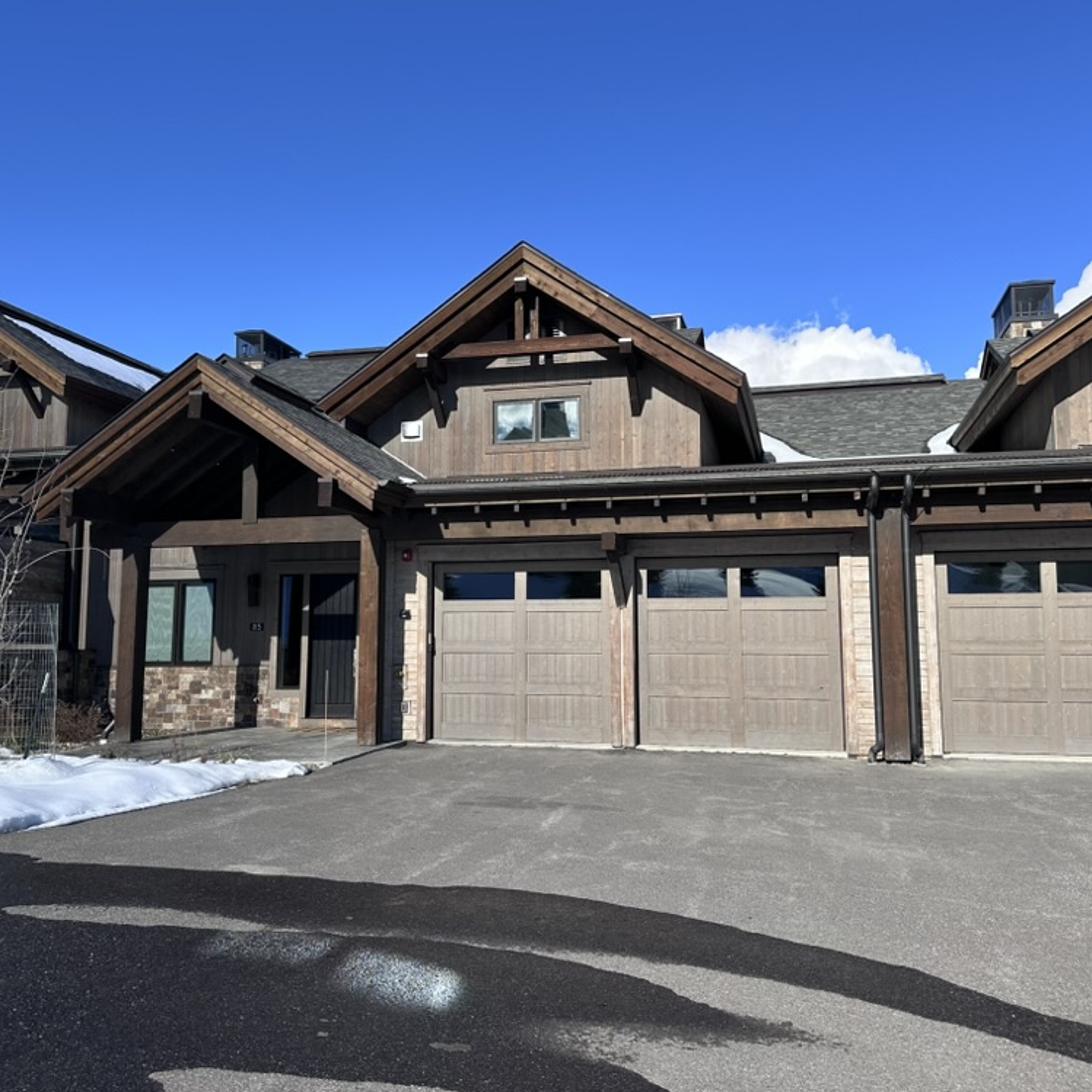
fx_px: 1035
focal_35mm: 29
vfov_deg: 55.6
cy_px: 535
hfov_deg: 55.6
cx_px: 520
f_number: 1.78
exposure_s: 1/3247
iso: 80
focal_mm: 6.86
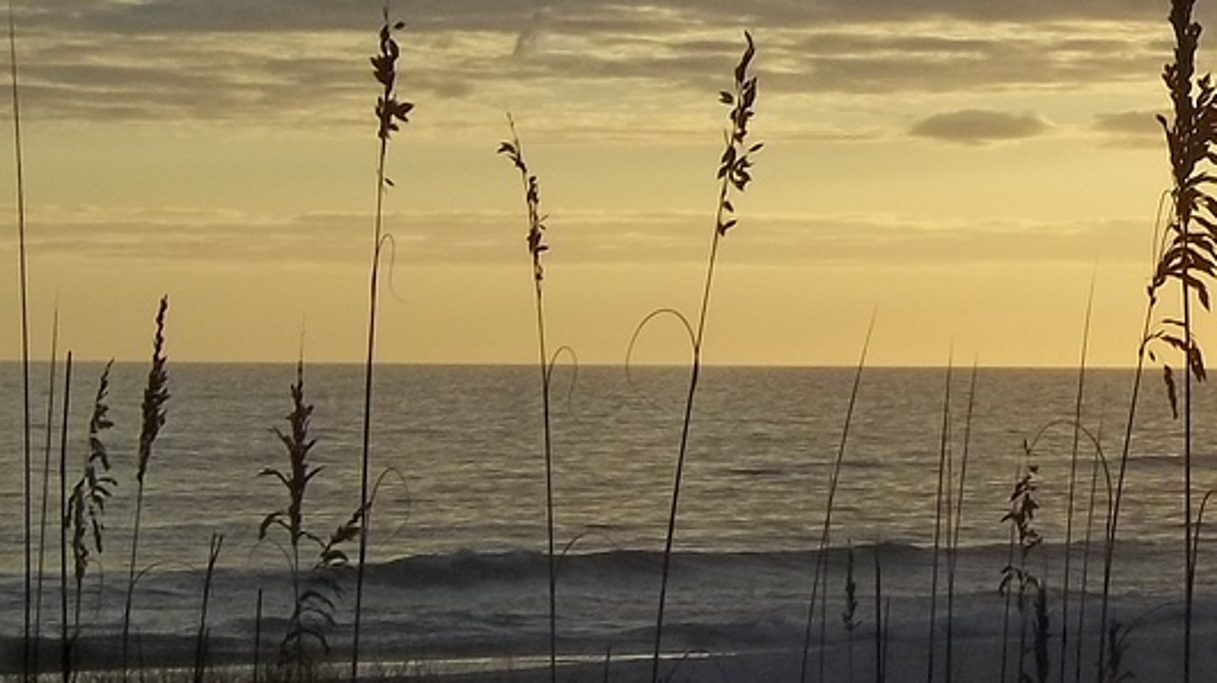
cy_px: 140
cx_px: 1336
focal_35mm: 161
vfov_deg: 7.5
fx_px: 5193
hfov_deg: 13.1
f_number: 11.1
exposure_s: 1/100
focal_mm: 8.8
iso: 64
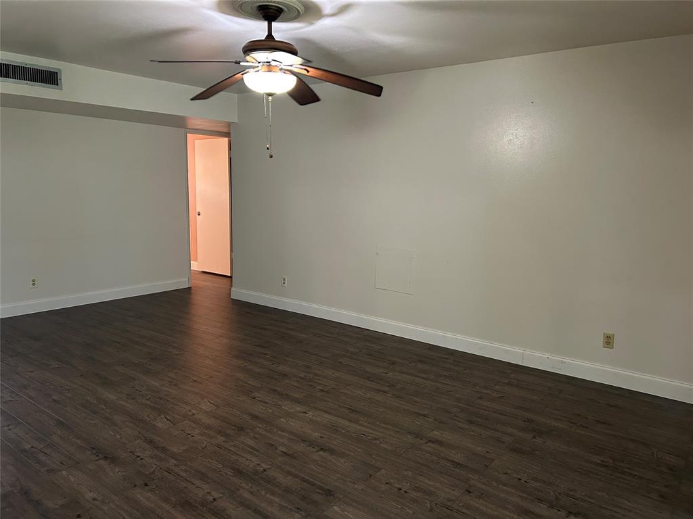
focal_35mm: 26
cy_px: 260
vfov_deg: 53.1
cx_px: 346
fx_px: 521
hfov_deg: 67.3
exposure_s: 1/60
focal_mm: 5.7
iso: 250
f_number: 1.5
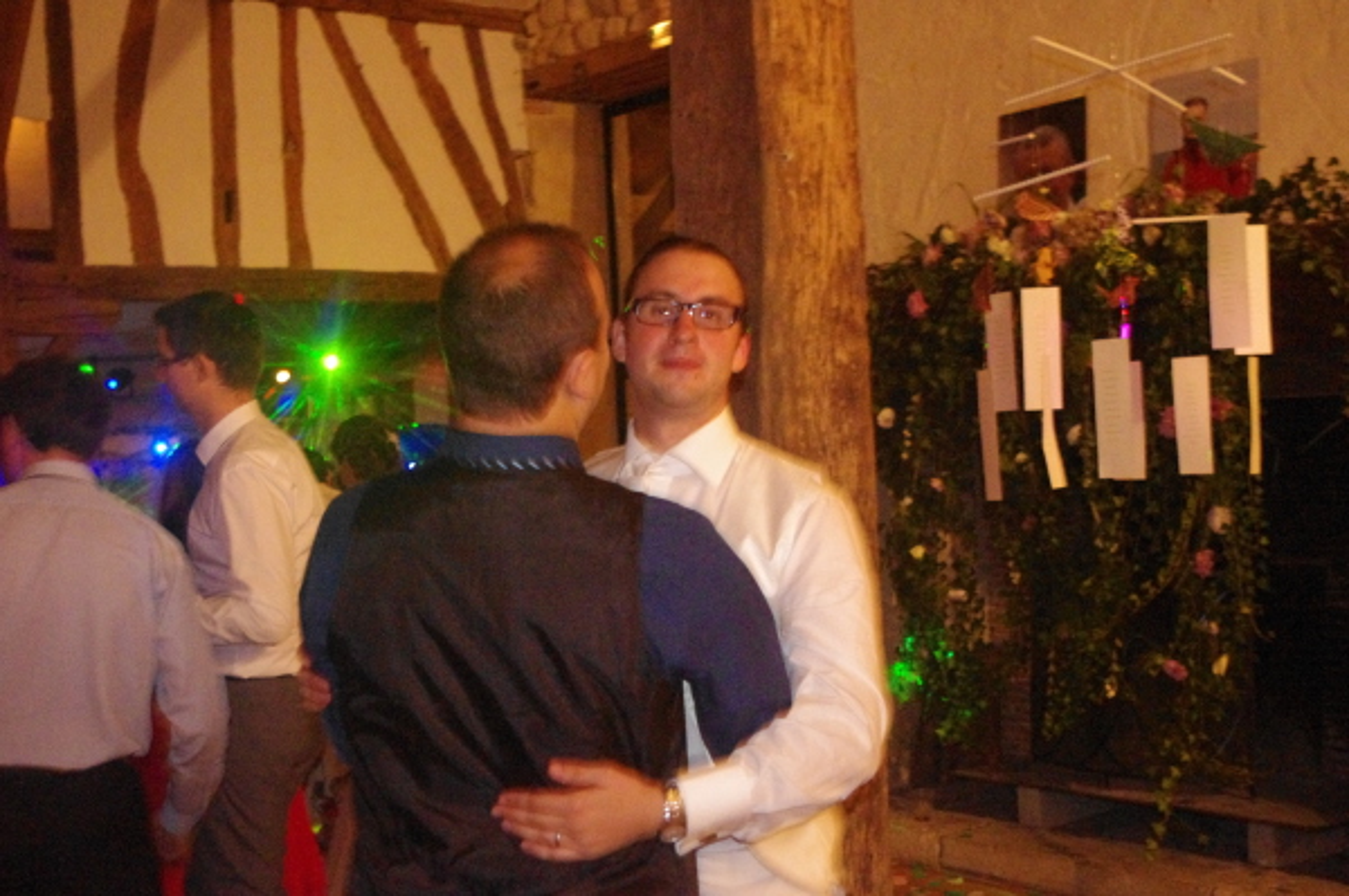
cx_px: 674
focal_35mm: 46
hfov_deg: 42.8
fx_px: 1722
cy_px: 448
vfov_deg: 29.2
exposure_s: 1/25
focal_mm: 30.63
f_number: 4
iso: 10000
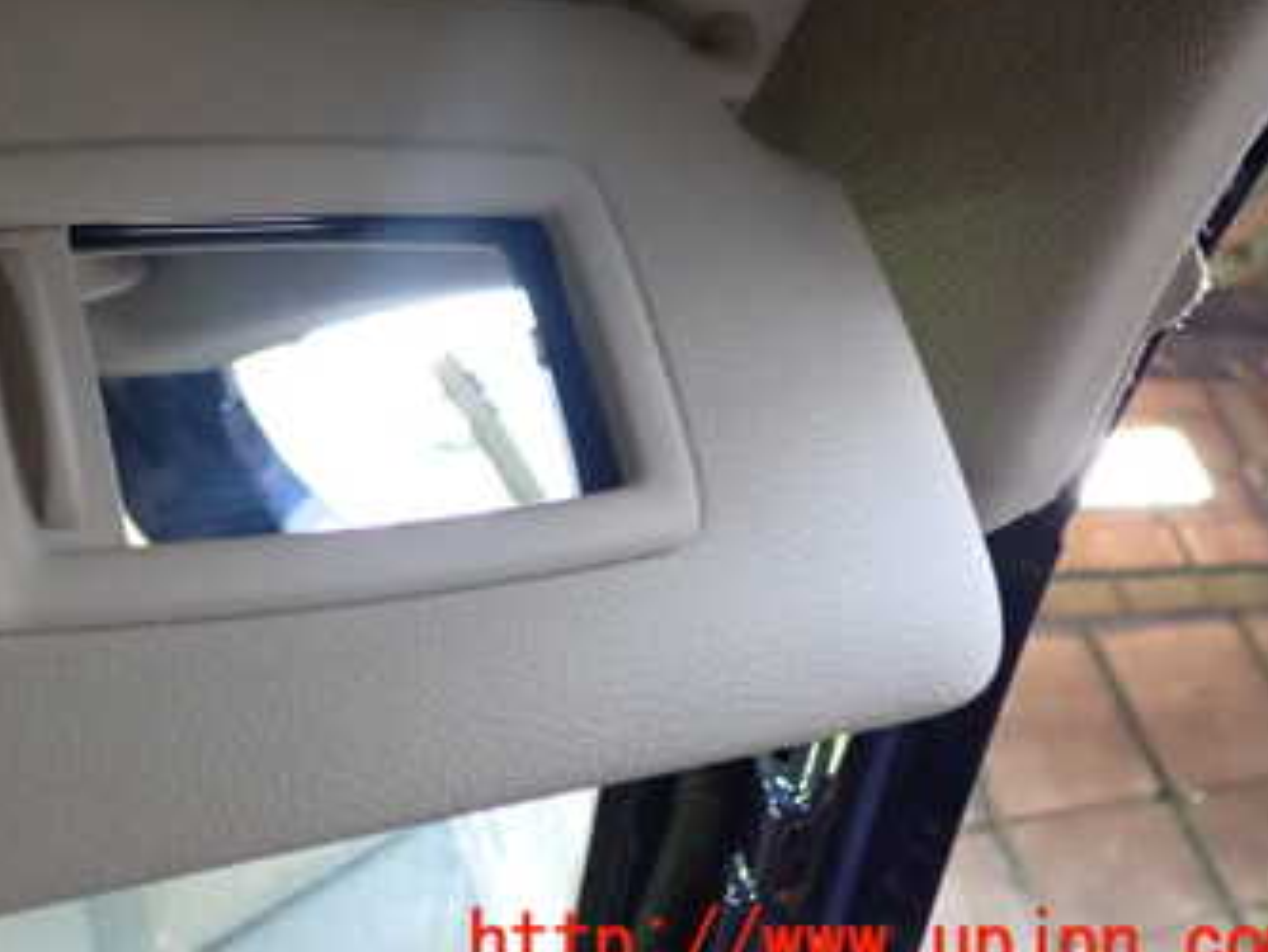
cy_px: 137
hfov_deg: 34.0
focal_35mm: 54
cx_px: 187
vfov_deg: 26.3
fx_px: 1979
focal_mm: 5.4
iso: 1250
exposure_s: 1/30
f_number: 2.3
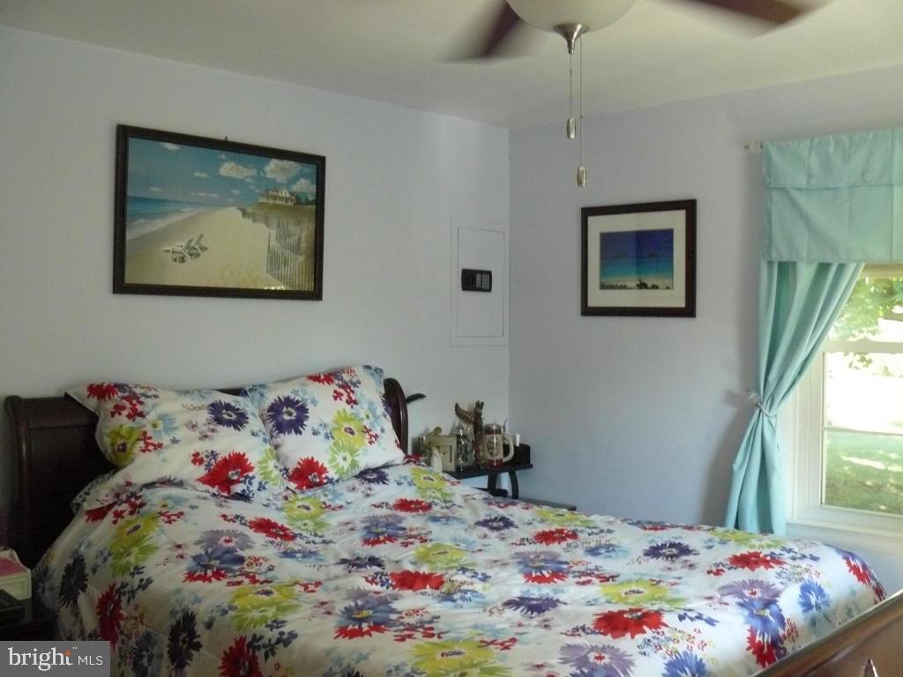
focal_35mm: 36
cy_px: 338
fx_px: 939
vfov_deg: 39.7
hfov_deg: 51.4
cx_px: 452
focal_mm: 6
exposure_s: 1/50
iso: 400
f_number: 2.8
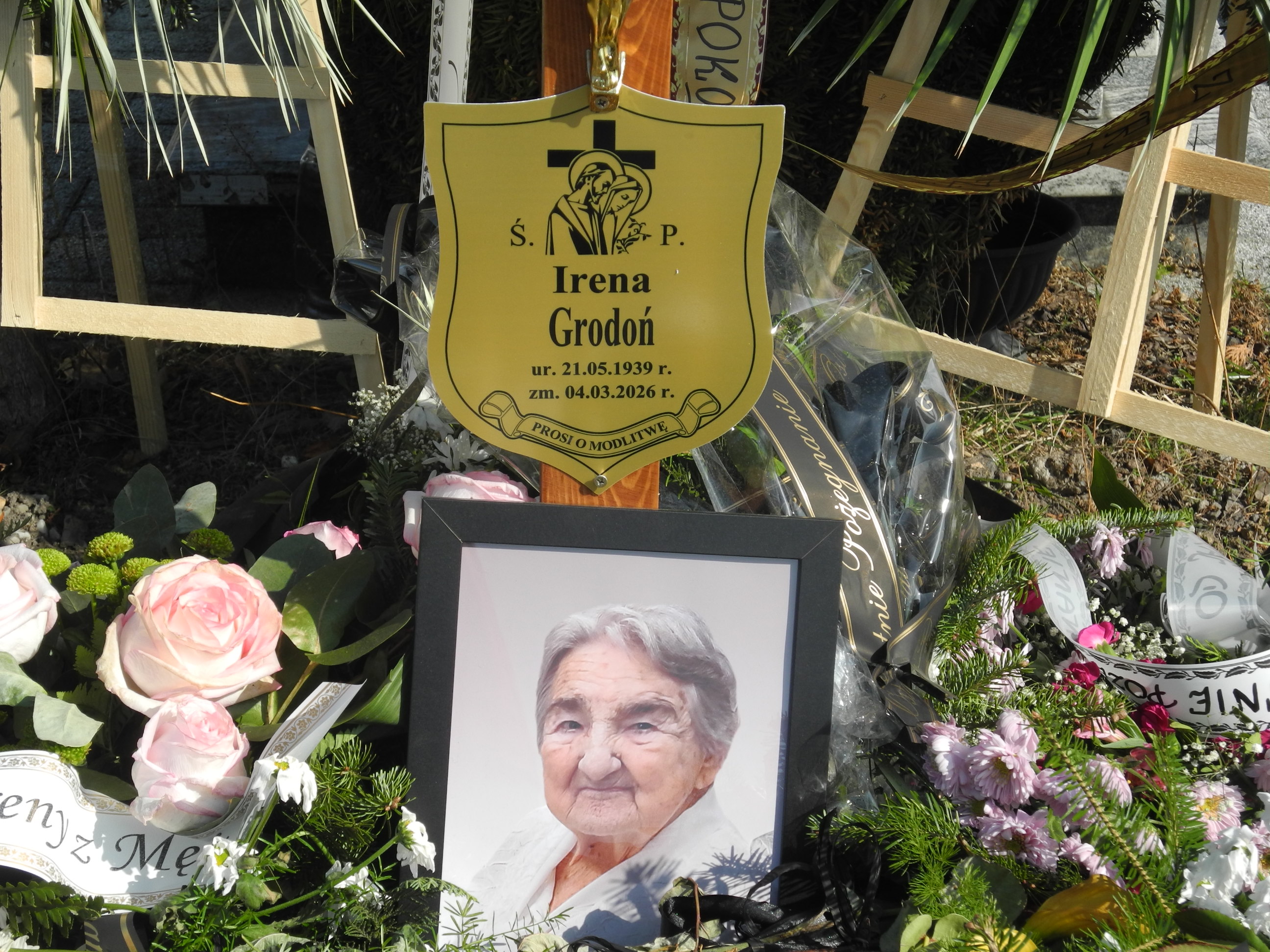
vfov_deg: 17.4
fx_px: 3119
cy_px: 476
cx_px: 635
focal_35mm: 85
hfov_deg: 23.0
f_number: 4
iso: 100
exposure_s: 1/800
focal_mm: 18.1
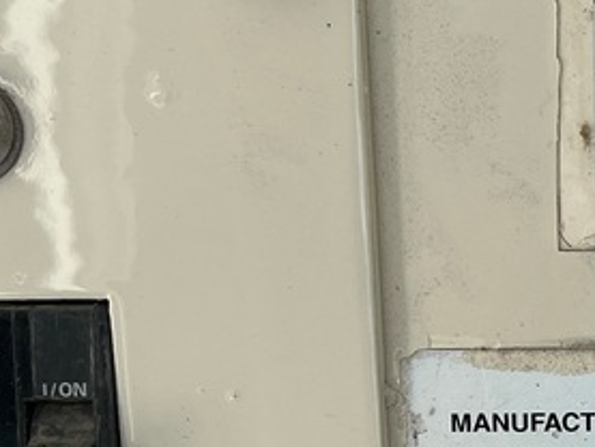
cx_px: 848
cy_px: 241
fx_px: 1651
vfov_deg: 15.4
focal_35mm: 96
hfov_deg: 18.5
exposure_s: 1/1028
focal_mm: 5.1
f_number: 1.6
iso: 50
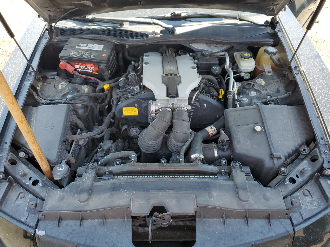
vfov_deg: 53.1
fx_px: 248
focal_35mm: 26
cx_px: 165
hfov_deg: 67.3
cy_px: 124
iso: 50
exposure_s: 1/385
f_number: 1.5
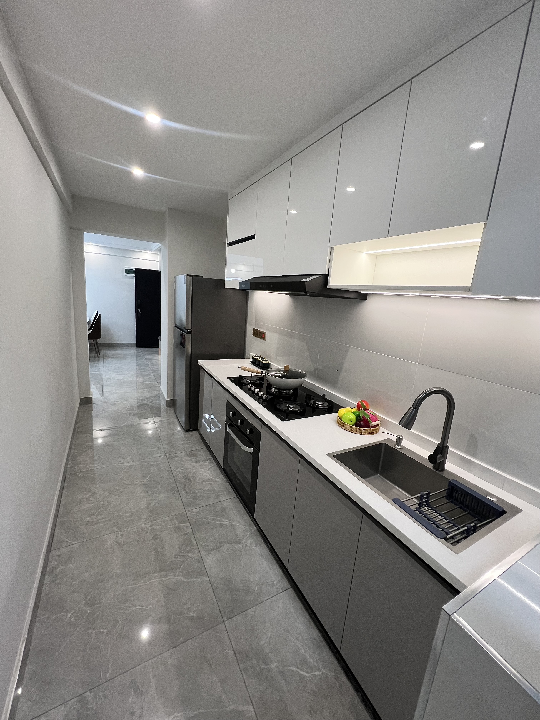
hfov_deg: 89.9
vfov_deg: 106.2
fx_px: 270
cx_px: 270
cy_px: 360
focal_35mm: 13
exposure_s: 1/50
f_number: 1.8
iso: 160
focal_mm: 1.57
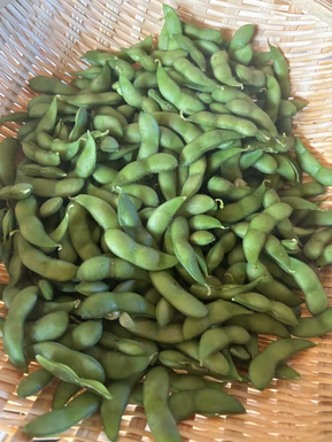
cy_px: 220
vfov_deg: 65.3
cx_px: 161
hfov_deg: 51.4
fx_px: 345
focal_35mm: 27
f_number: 1.6
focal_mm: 5.96
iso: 500
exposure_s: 1/60
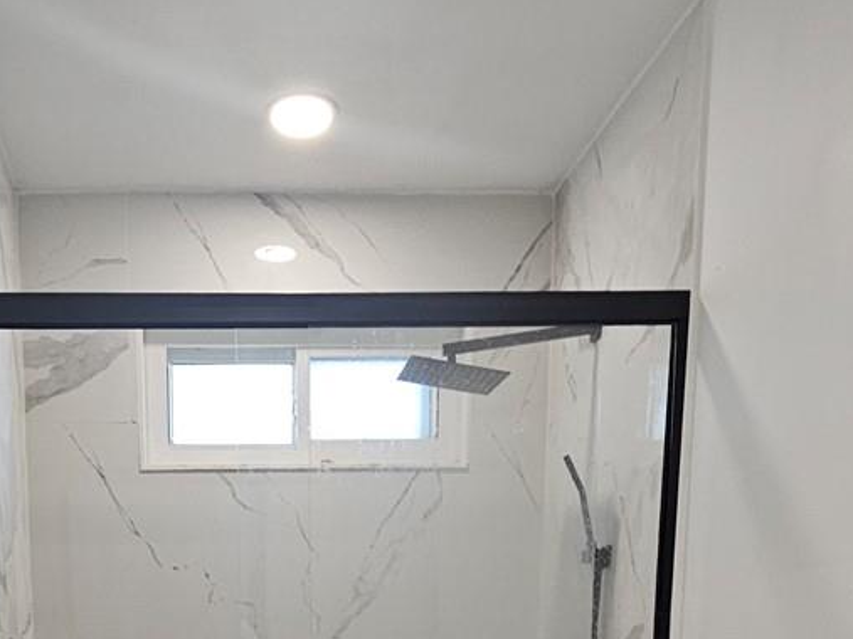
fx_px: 1010
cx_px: 254
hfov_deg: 44.8
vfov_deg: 27.9
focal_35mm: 41
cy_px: 868
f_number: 2.2
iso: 100
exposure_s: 1/60
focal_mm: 2.2
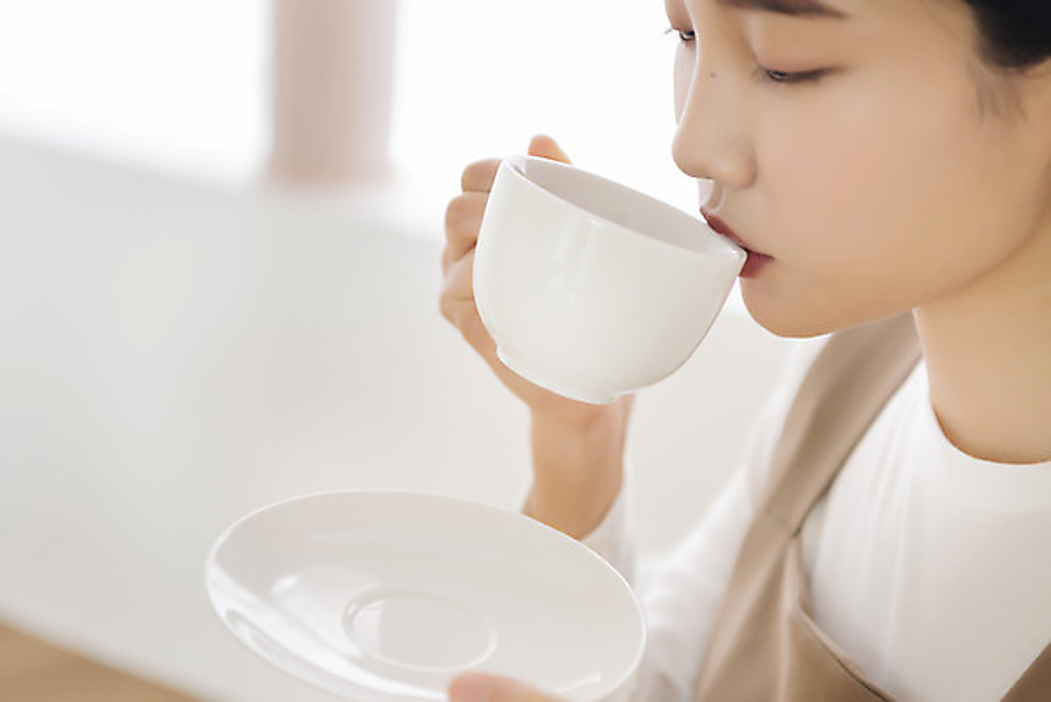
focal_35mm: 70
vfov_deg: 19.5
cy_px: 351
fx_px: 2045
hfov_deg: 28.8
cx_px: 526
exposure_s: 1/125
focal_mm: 70
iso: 500
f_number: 3.2
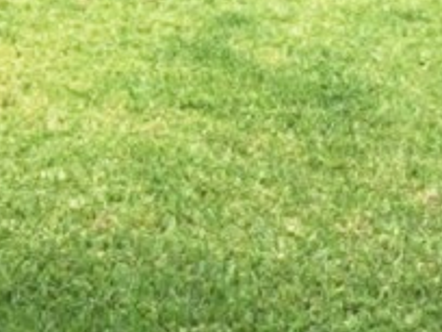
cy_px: -171
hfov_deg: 18.0
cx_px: -173
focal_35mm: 100
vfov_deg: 13.9
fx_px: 1277
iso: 32
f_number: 2.2
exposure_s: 1/746
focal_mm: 4.15
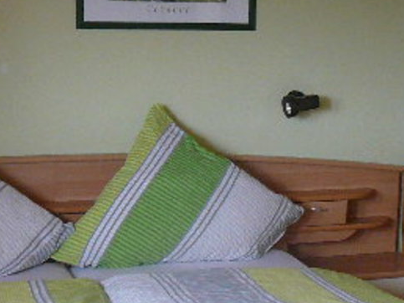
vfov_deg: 16.8
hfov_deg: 22.5
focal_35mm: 87
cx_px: 200
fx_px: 1015
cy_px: 252
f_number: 2.8
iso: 200
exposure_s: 1/13
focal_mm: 5.2
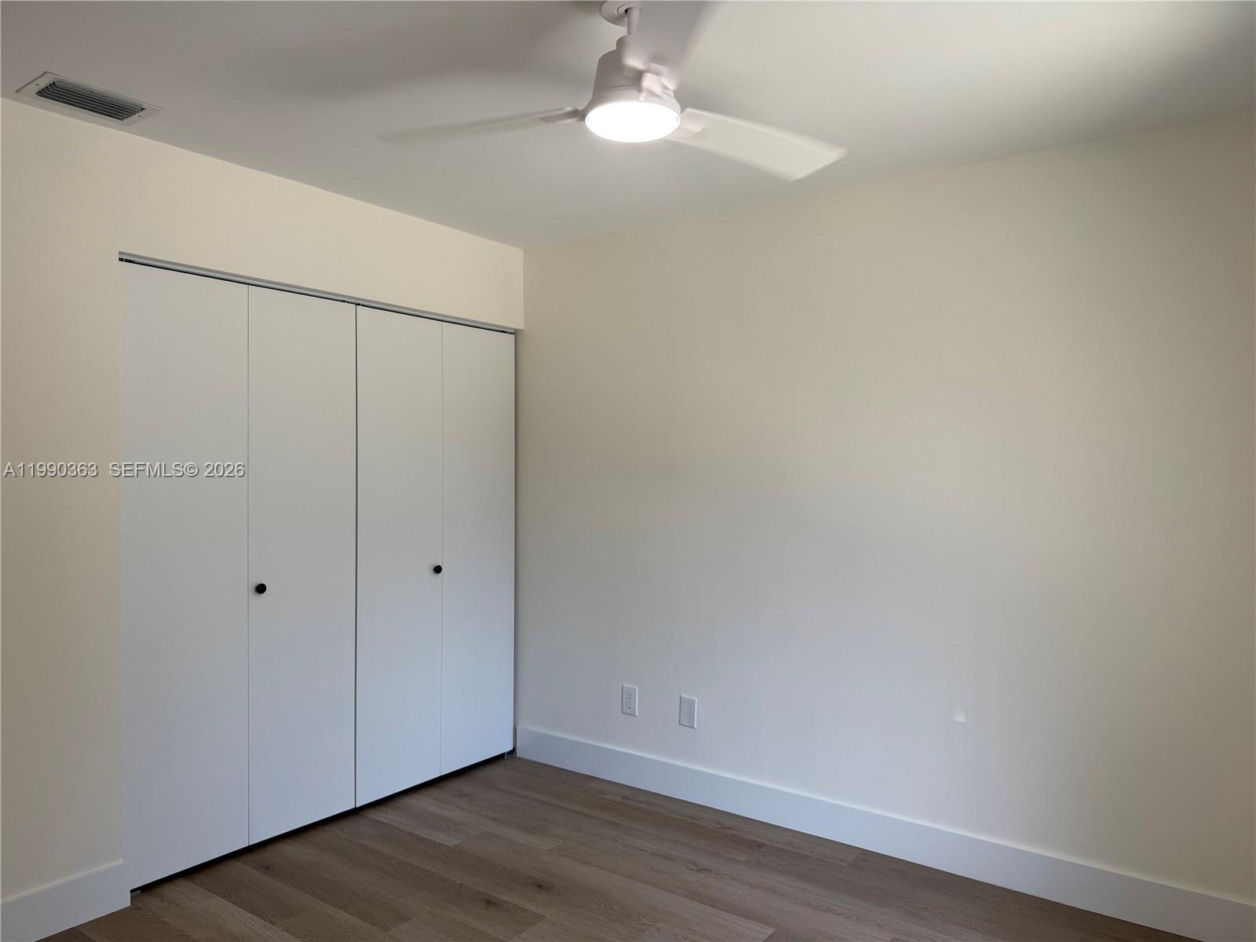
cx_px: 628
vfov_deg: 56.8
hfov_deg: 71.6
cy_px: 471
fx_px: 871
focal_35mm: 24
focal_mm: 6.76
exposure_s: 1/218
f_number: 1.78
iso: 64
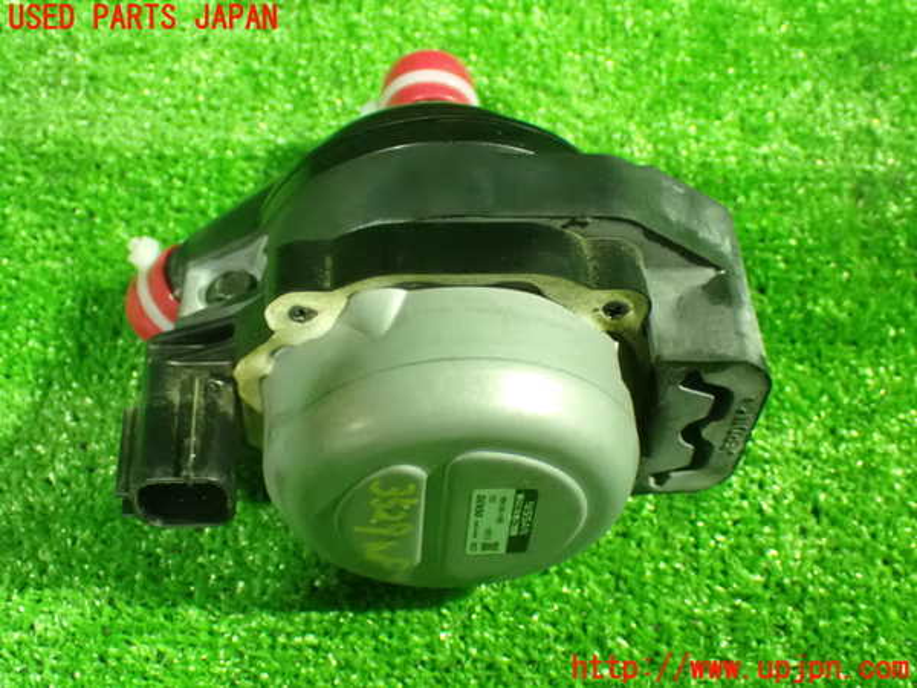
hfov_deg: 40.4
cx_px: 458
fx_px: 1245
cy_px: 344
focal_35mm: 47
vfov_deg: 30.9
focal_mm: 8.4
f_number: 3.1
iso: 1600
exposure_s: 1/15
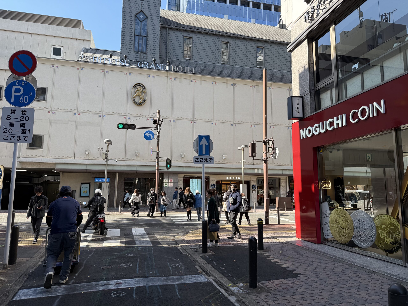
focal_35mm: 24
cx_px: 204
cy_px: 153
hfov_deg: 71.6
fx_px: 283
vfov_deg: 56.8
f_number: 1.78
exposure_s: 1/1271
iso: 80
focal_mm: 6.76
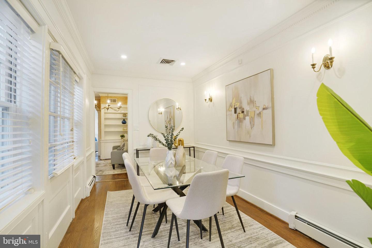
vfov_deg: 73.7
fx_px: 165
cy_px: 124
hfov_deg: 96.7
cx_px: 186
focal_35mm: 16
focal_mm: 16
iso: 1250
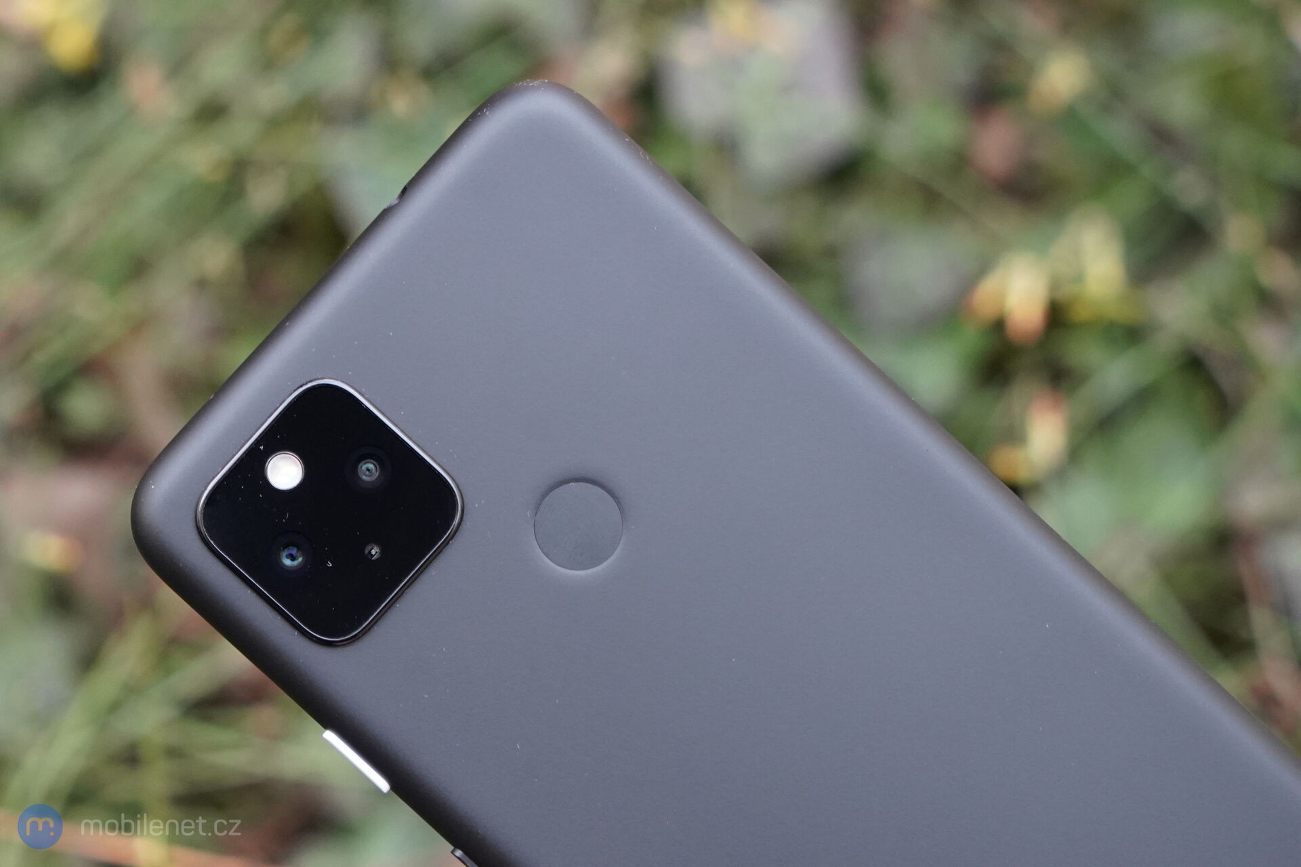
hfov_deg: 42.7
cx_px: 650
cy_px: 434
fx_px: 1662
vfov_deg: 29.2
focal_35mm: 46
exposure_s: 1/200
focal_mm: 46
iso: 3200
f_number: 6.3
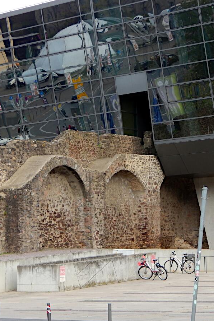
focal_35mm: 120
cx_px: 74
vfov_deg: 17.1
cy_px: 160
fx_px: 1070
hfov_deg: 11.4
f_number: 4.3
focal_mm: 15.3
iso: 125
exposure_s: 1/200
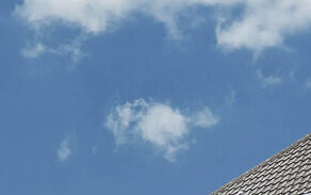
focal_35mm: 52
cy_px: 369
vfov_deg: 18.4
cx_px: 18
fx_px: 441
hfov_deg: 35.9
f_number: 2.2
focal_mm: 2.22
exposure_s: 1/117
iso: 40
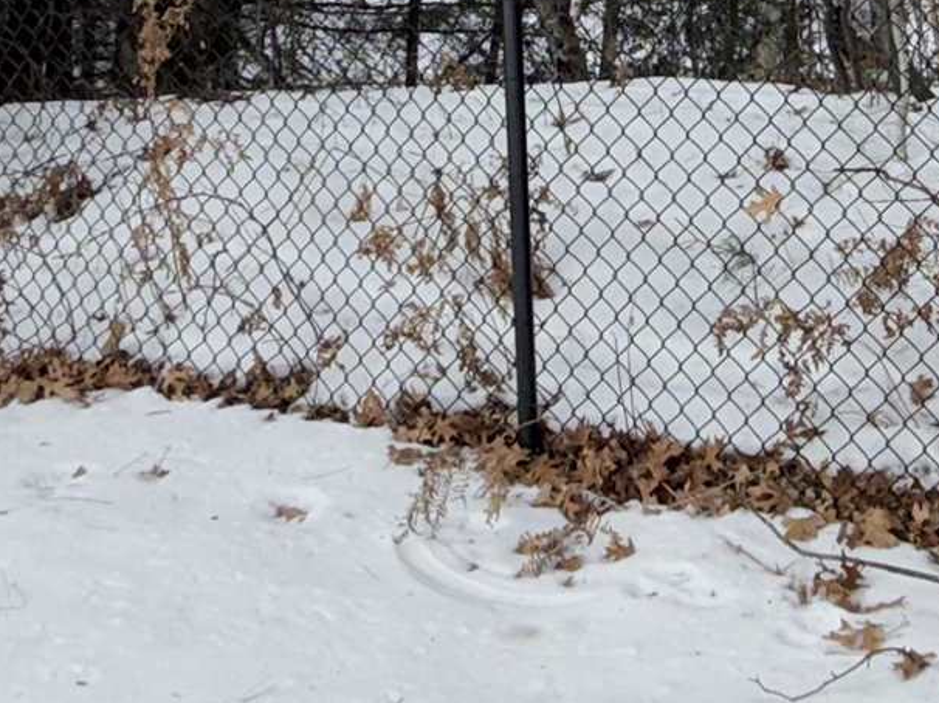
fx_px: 1925
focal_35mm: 71
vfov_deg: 19.3
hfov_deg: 27.3
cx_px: 615
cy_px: -172
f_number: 2.2
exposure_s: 1/289
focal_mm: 2.22
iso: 16
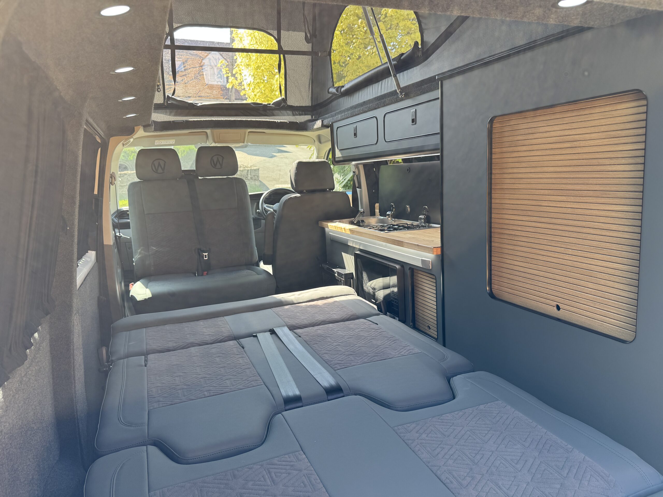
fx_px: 460
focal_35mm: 24
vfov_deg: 56.8
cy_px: 248
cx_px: 332
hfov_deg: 71.6
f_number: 1.78
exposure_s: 1/240
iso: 80
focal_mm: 6.76
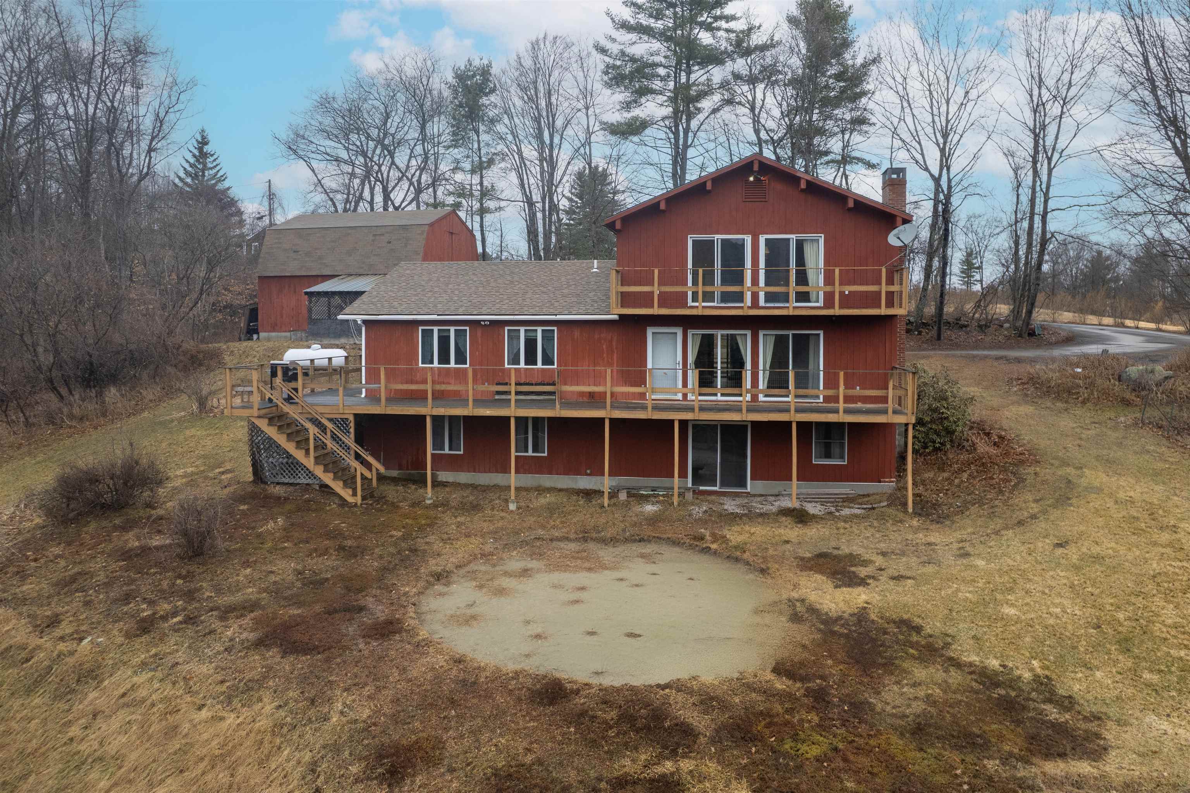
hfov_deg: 78.6
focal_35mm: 22
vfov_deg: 57.2
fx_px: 727
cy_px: 396
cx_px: 595
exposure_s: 1/80
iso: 120
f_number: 2.8
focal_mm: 8.38
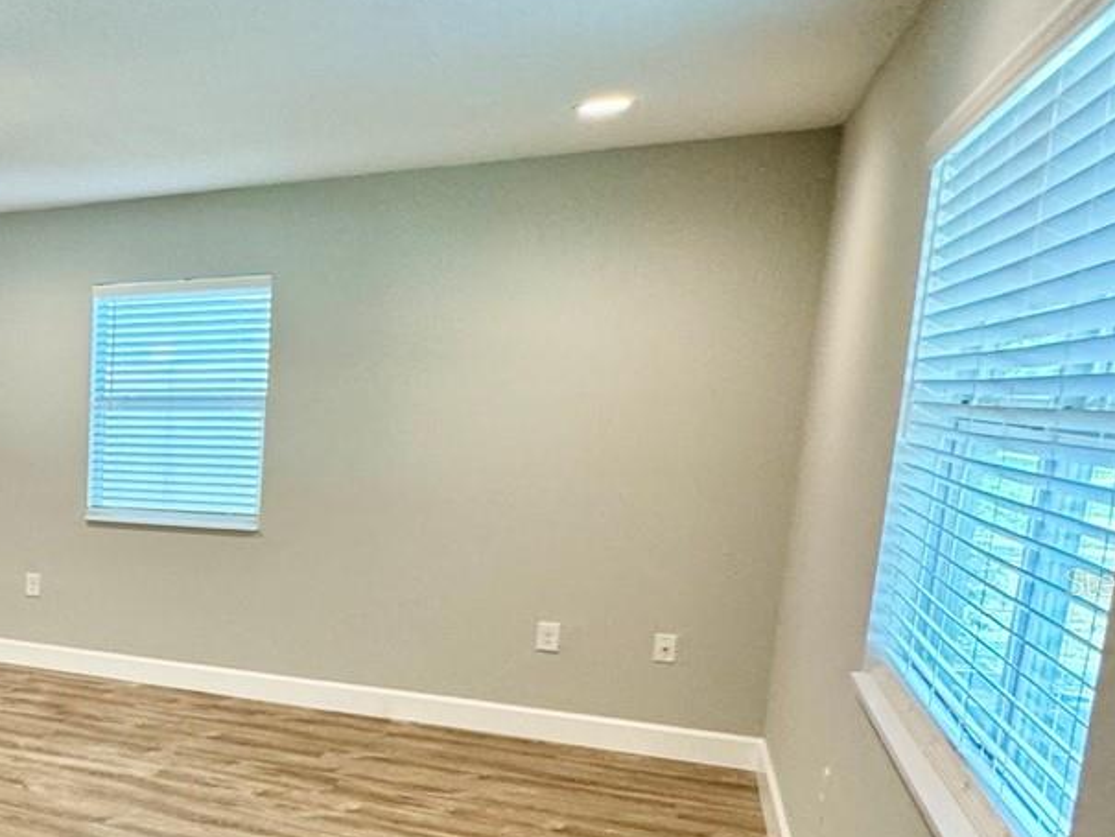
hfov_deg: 37.4
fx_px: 1192
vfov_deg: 38.1
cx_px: -236
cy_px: 581
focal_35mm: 37
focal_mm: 2.22
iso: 160
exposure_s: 1/60
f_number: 2.2
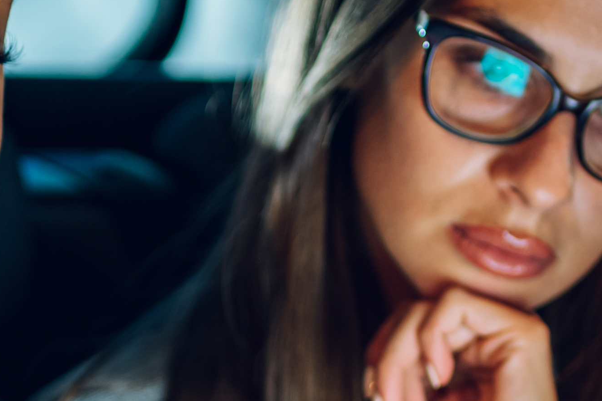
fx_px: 2657
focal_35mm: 159
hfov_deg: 12.9
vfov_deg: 8.6
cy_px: 401
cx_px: 240
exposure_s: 1/10
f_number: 1.8
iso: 250
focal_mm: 35
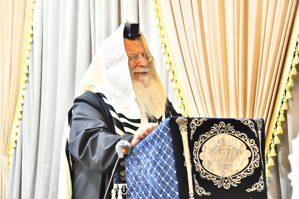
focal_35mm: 100
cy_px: 100
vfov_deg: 13.7
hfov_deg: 20.4
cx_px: 150
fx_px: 830
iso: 3200
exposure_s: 1/100
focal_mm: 100
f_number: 5.6
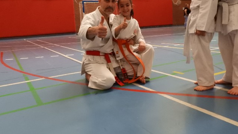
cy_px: 49
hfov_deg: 59.5
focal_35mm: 33
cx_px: 119
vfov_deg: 35.4
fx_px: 208
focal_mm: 5.4
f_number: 6.3
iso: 1600
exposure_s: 1/160
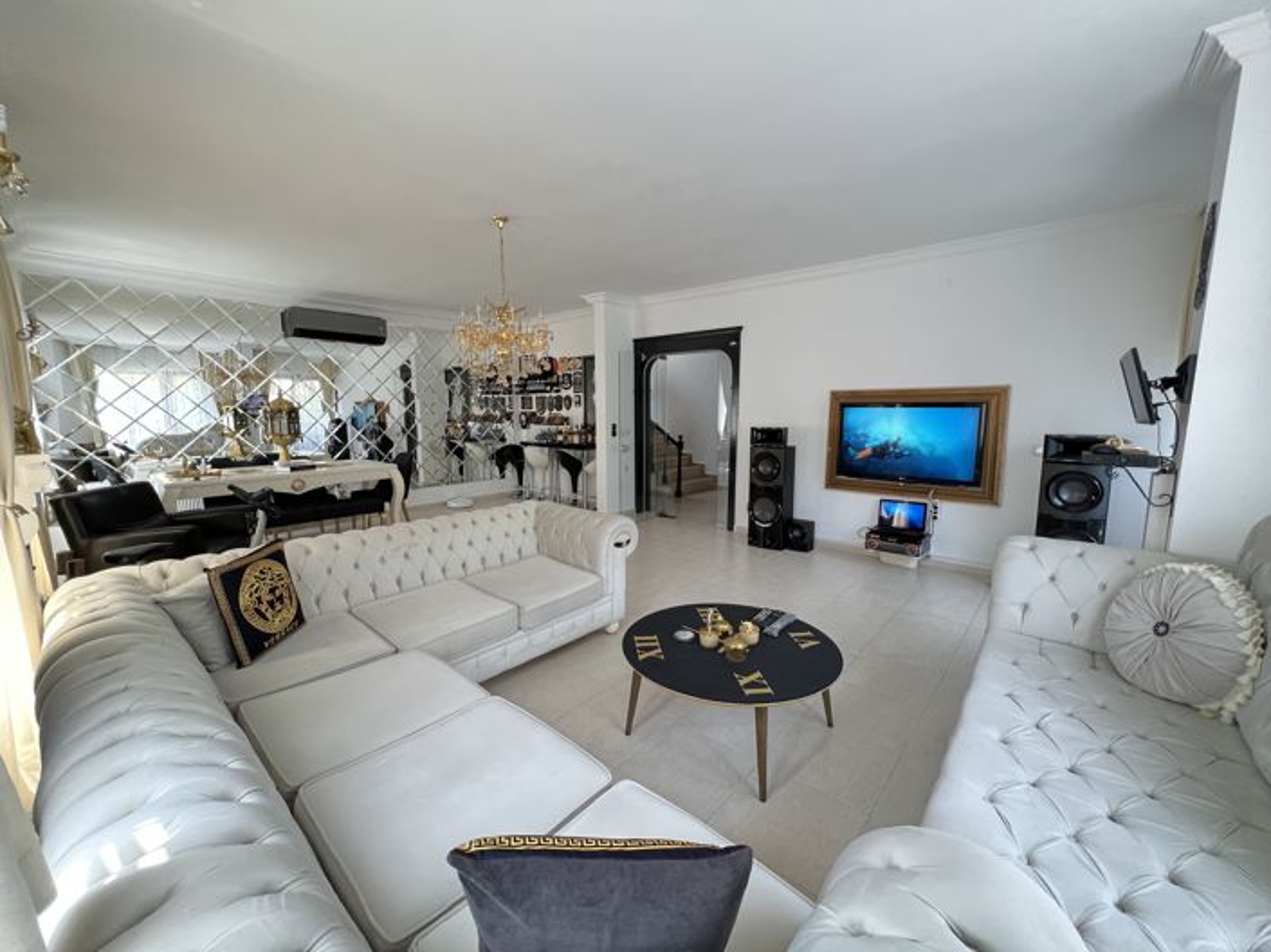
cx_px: 636
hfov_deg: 106.2
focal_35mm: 13
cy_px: 476
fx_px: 477
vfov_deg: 89.9
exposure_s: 1/99
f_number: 1.8
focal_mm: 1.57
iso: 250
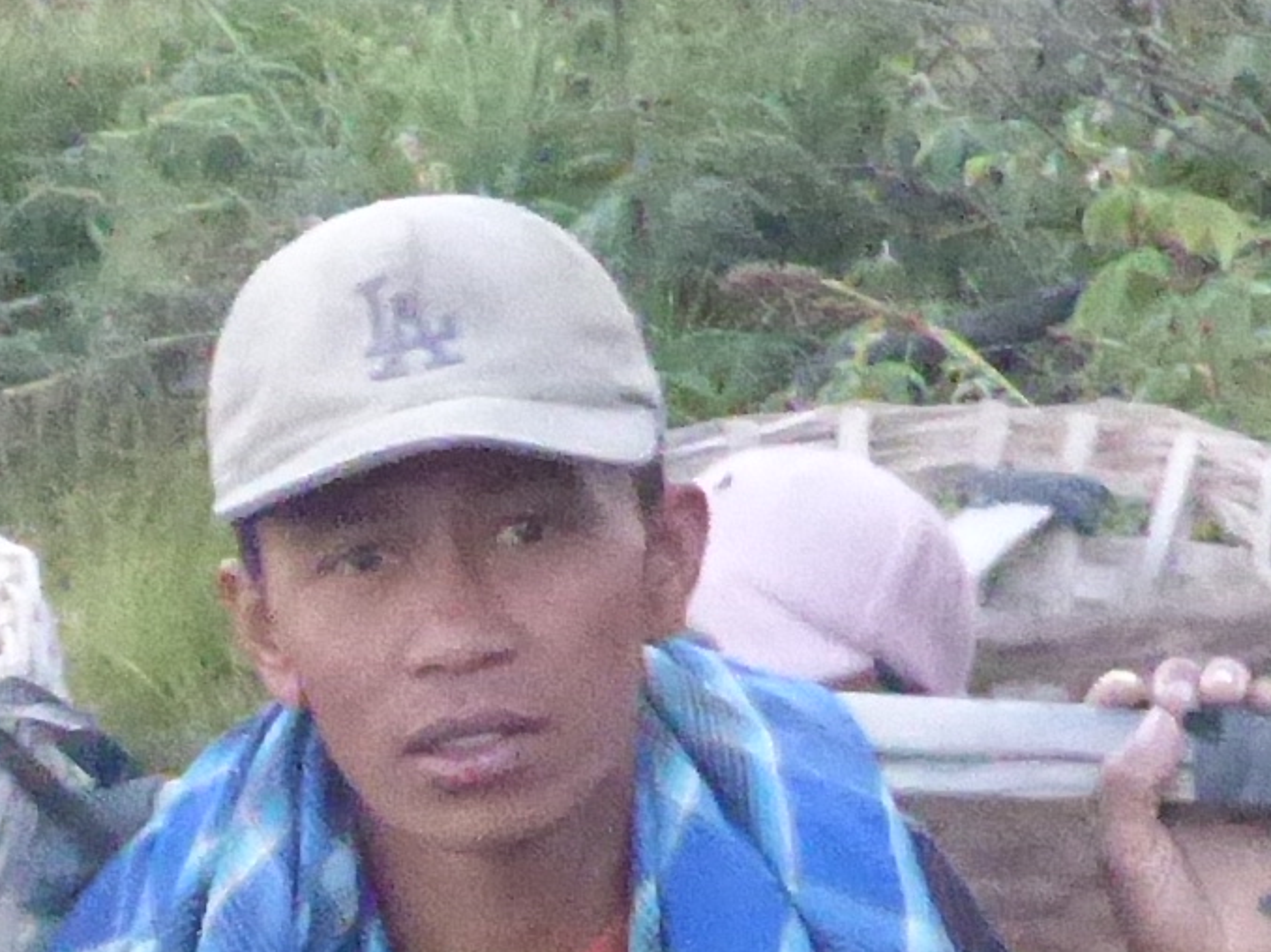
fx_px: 10607
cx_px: -30
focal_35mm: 289
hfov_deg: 6.8
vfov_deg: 5.1
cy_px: 1207
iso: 1600
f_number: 3.9
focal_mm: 6.9
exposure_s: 1/40
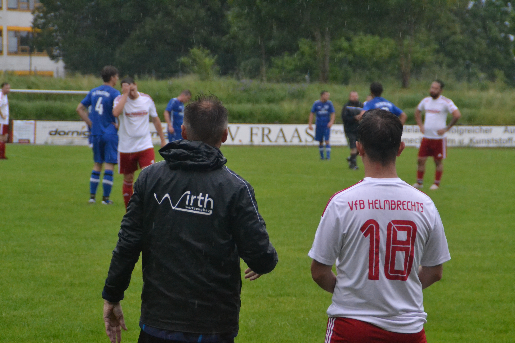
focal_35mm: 188
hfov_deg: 11.0
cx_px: 258
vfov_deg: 7.3
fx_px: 2682
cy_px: 172
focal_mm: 125
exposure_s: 1/400
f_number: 6
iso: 3200
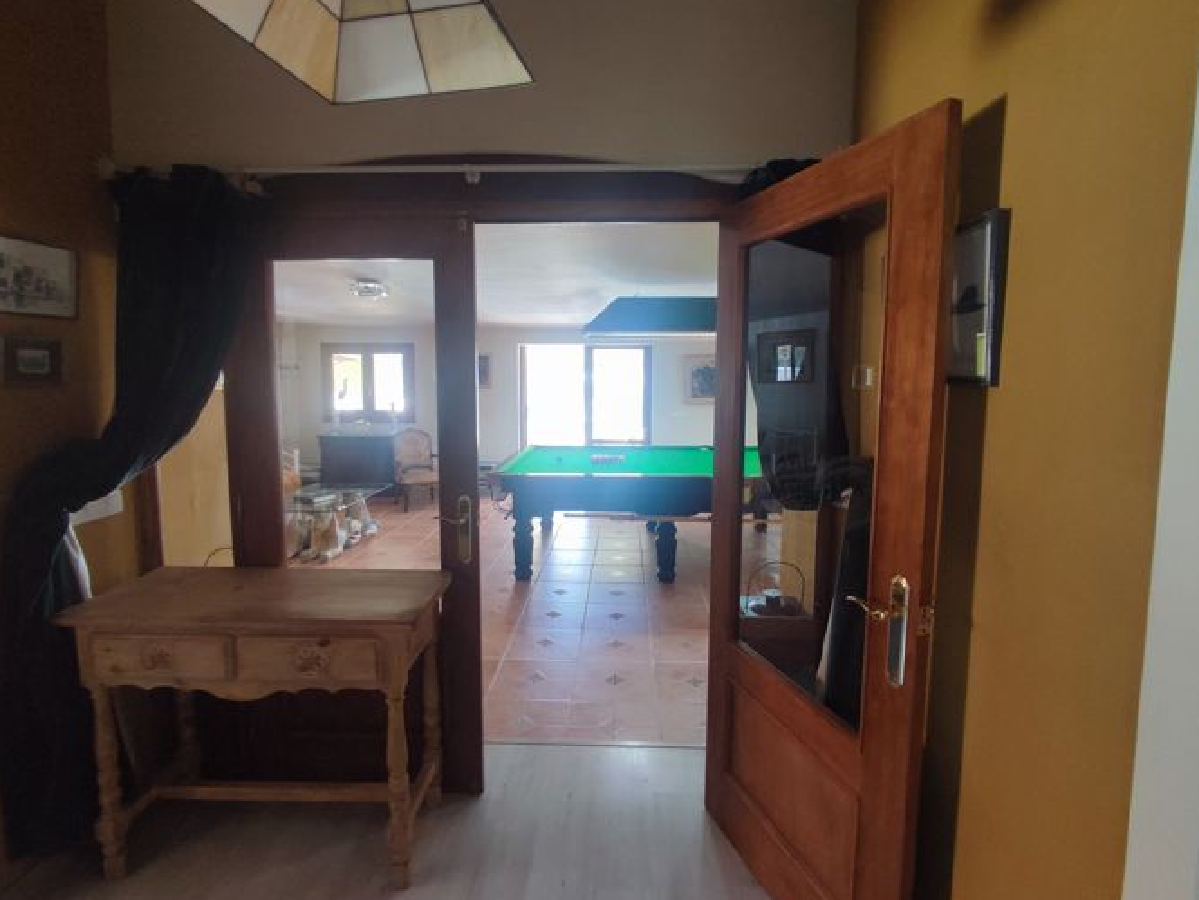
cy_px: 440
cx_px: 591
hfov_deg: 91.0
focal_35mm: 17
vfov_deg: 74.7
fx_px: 589
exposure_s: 1/50
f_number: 2.2
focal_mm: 1.65
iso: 174
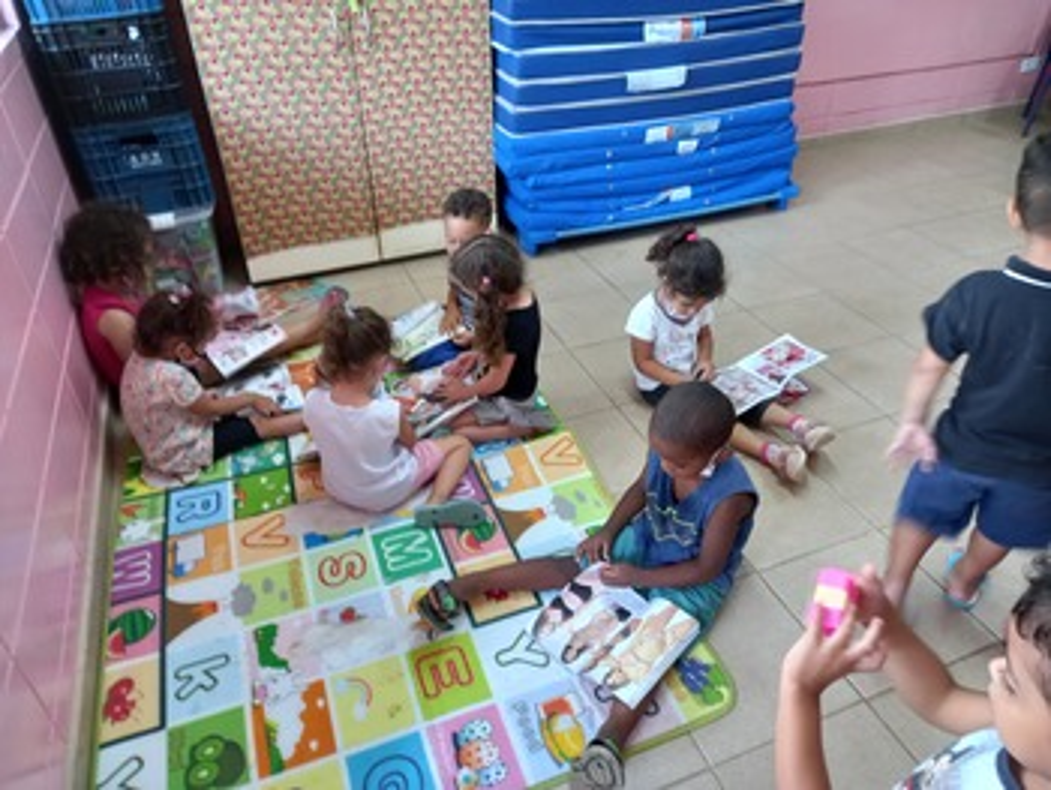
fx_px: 760
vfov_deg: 54.9
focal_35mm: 25
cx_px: 526
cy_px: 395
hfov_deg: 69.4
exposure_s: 1/29
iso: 200
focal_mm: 4.6
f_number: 2
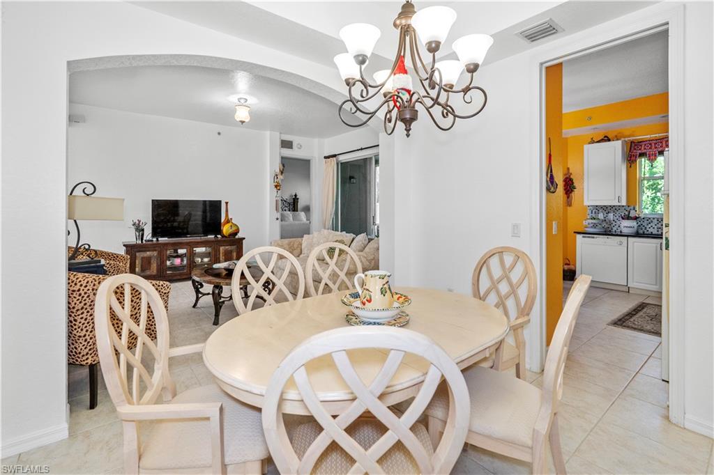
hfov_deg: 95.0
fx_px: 327
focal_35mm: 16
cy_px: 238
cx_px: 357
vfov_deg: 72.0
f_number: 4
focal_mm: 16.5
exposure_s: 1/160
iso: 800
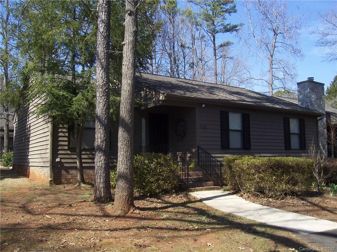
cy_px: 126
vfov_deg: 41.8
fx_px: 331
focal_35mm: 34
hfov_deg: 54.0
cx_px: 168
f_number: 5.6
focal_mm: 5.6
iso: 80
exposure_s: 1/250
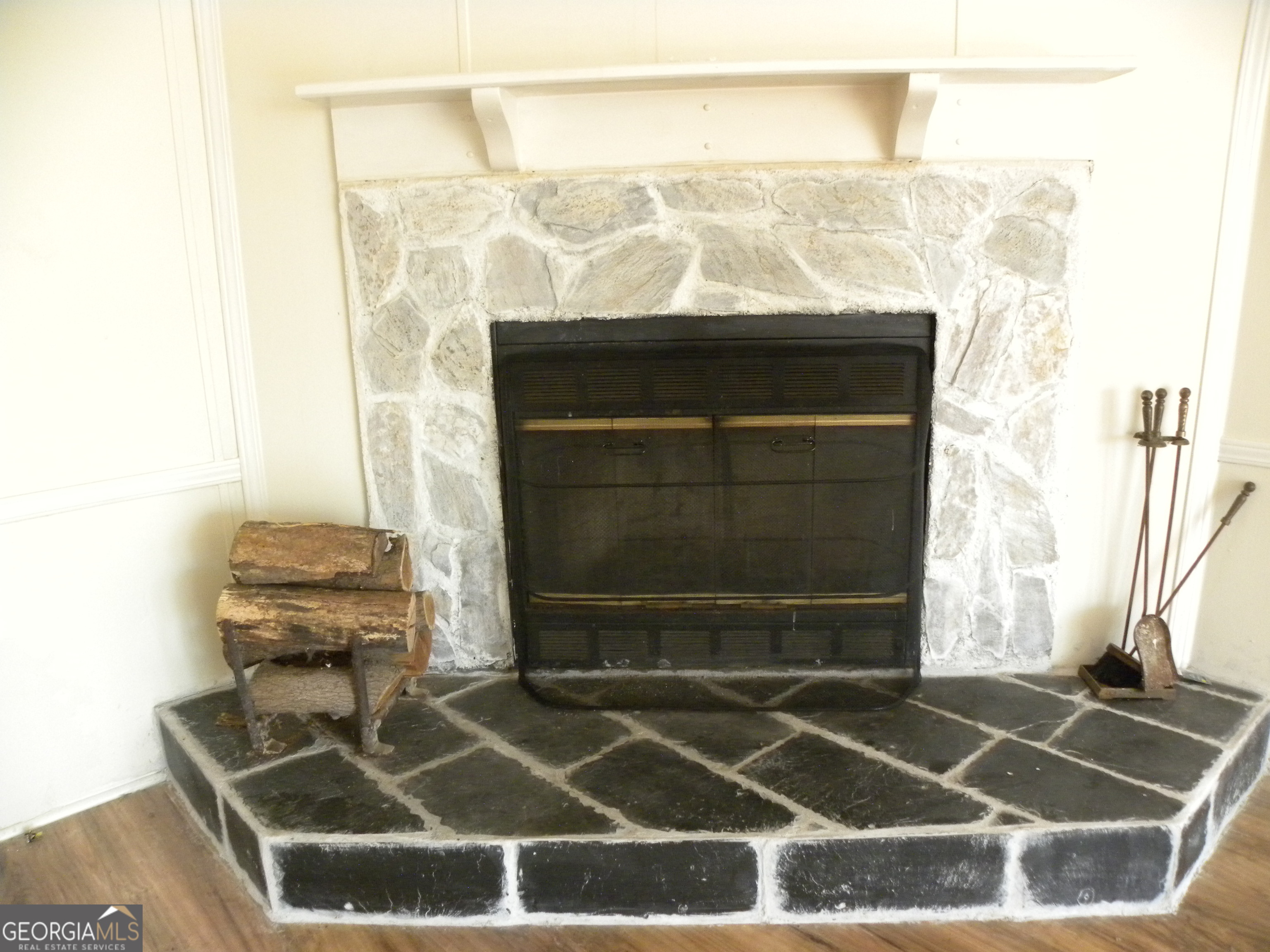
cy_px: 476
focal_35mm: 26
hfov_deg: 67.3
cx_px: 635
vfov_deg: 53.1
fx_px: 954
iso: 400
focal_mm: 4.6
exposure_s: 1/50.8
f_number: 2.8
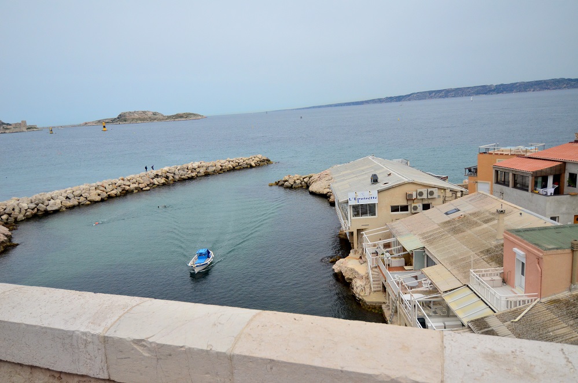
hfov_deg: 70.6
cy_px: 192
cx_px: 289
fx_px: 408
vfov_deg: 50.2
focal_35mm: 26
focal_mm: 17
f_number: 4.5
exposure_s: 1/8000
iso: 1000
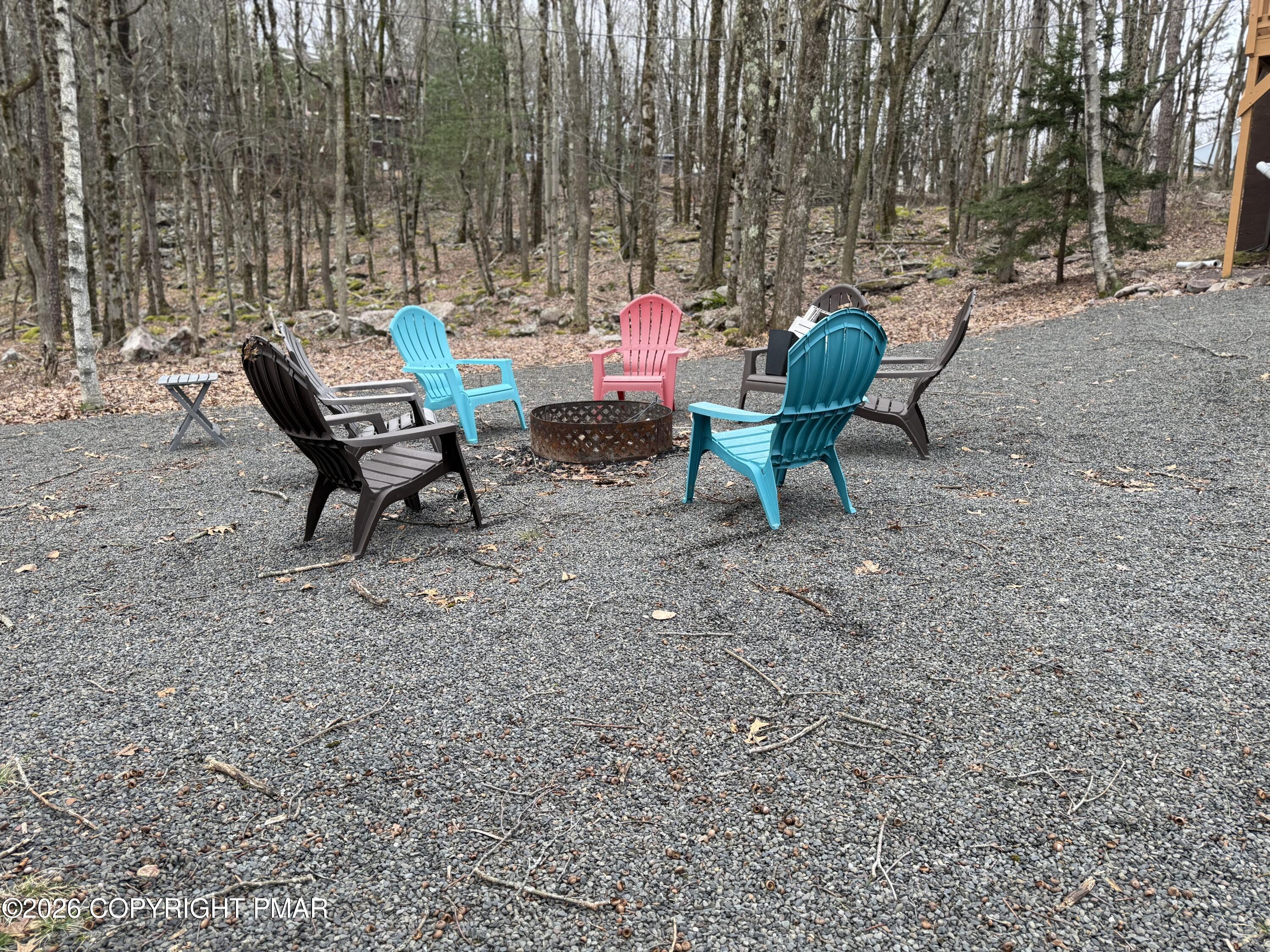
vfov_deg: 56.8
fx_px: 881
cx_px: 635
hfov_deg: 71.6
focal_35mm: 24
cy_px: 476
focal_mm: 6.76
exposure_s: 1/121
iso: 100
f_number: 1.78
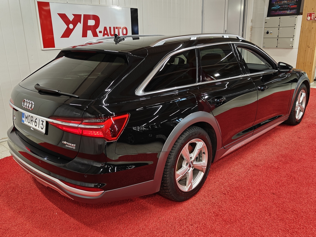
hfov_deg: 58.4
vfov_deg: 45.4
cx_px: 158
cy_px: 118
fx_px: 283
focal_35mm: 31
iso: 100
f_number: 1.8
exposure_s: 1/52
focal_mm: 5.59
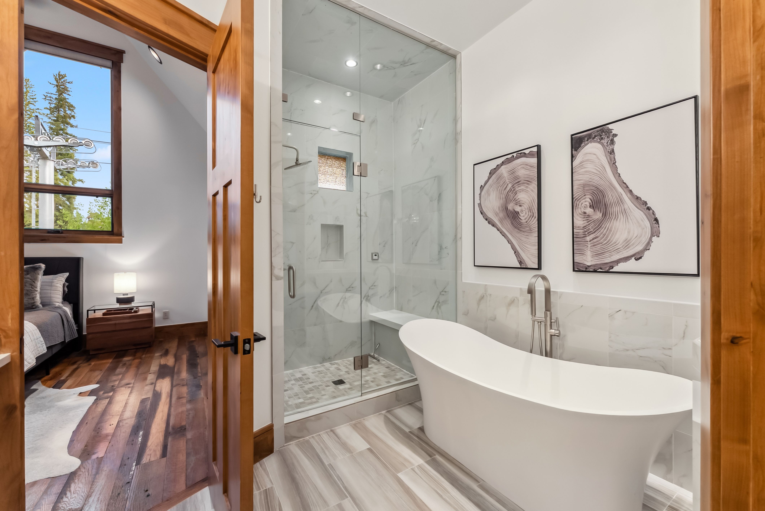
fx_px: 298
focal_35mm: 14
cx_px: 382
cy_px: 256
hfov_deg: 104.2
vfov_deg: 81.3
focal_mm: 14
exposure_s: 1/25
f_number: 8
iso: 800
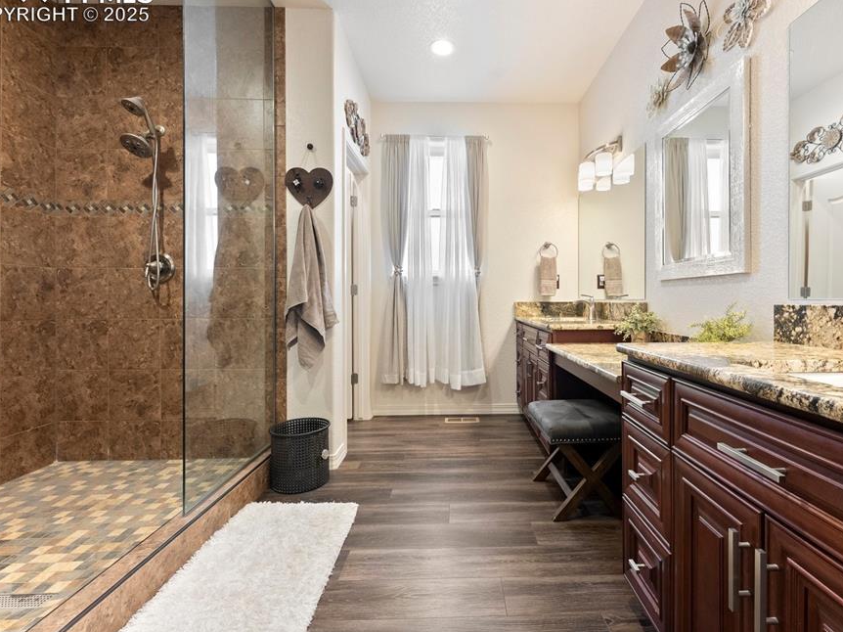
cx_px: 458
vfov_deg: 78.0
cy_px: 302
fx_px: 390
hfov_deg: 94.3
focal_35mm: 16
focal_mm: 14
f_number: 9
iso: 400
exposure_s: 1/4
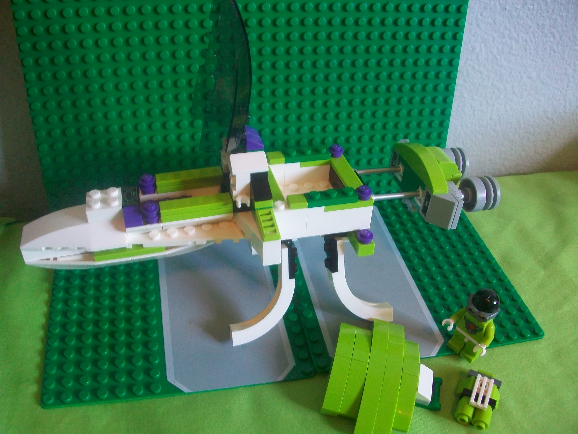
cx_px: 289
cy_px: 217
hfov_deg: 56.8
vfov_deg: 44.2
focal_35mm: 32
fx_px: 534
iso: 160
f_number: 2.8
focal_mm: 5.7
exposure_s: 1/13
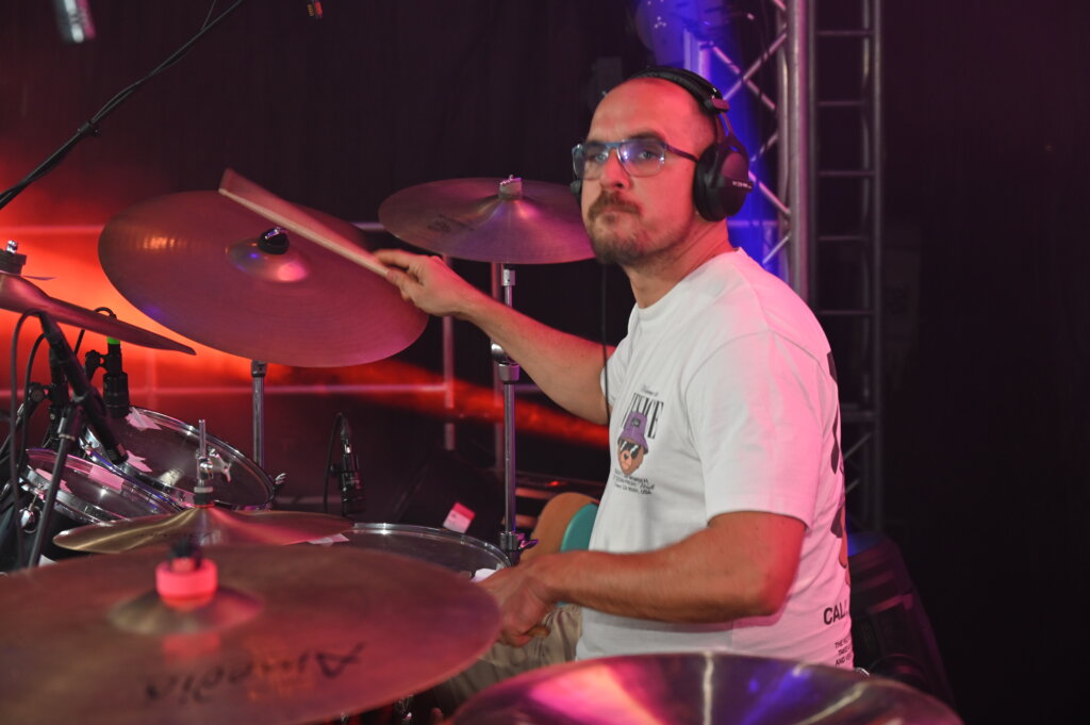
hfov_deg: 27.4
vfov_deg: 18.4
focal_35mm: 74
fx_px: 2239
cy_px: 362
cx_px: 545
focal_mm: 74
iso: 1250
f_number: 6
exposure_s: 1/60
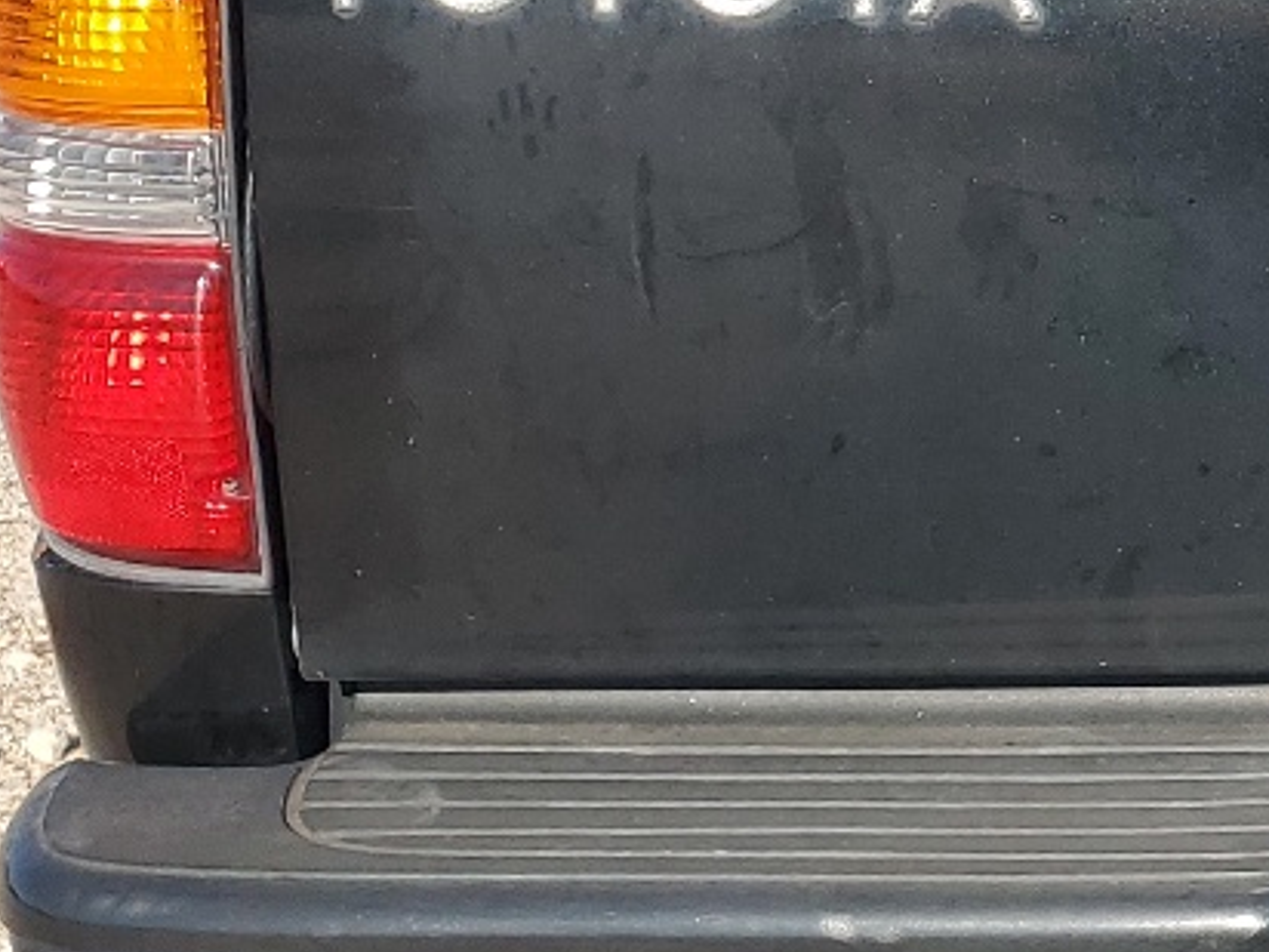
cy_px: 210
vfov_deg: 14.6
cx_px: 1956
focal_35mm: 101
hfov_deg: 17.3
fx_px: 3703
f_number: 1.5
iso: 50
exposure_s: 1/2500
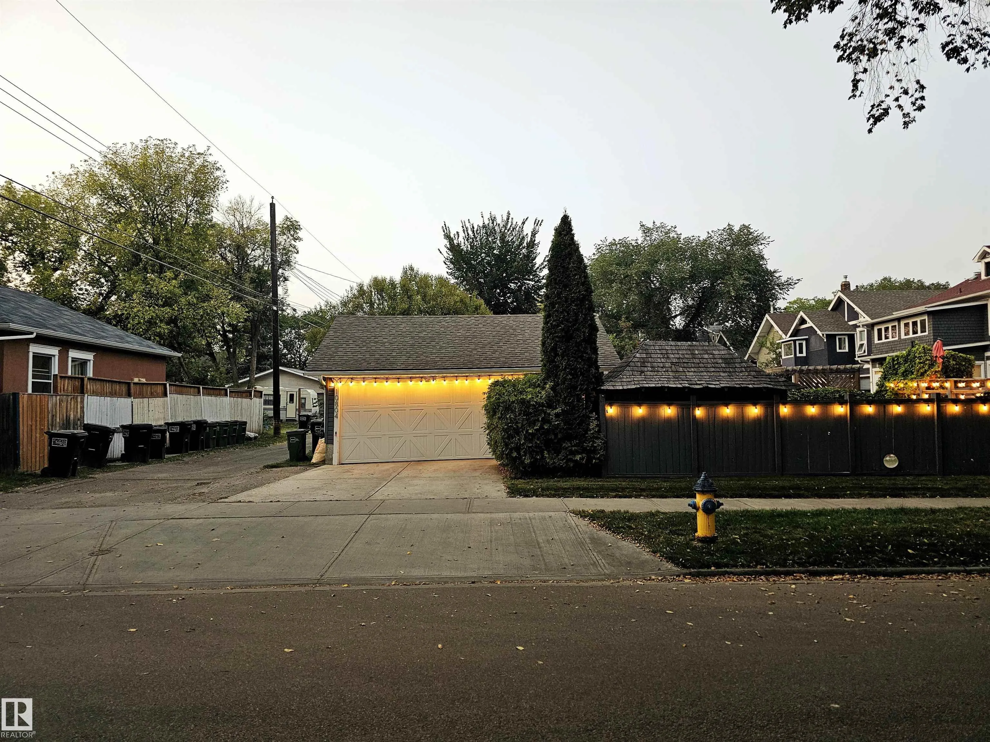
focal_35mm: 23
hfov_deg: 73.9
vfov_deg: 58.9
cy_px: 371
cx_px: 495
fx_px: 658
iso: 400
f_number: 1.7
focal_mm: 6.3
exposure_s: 1/120
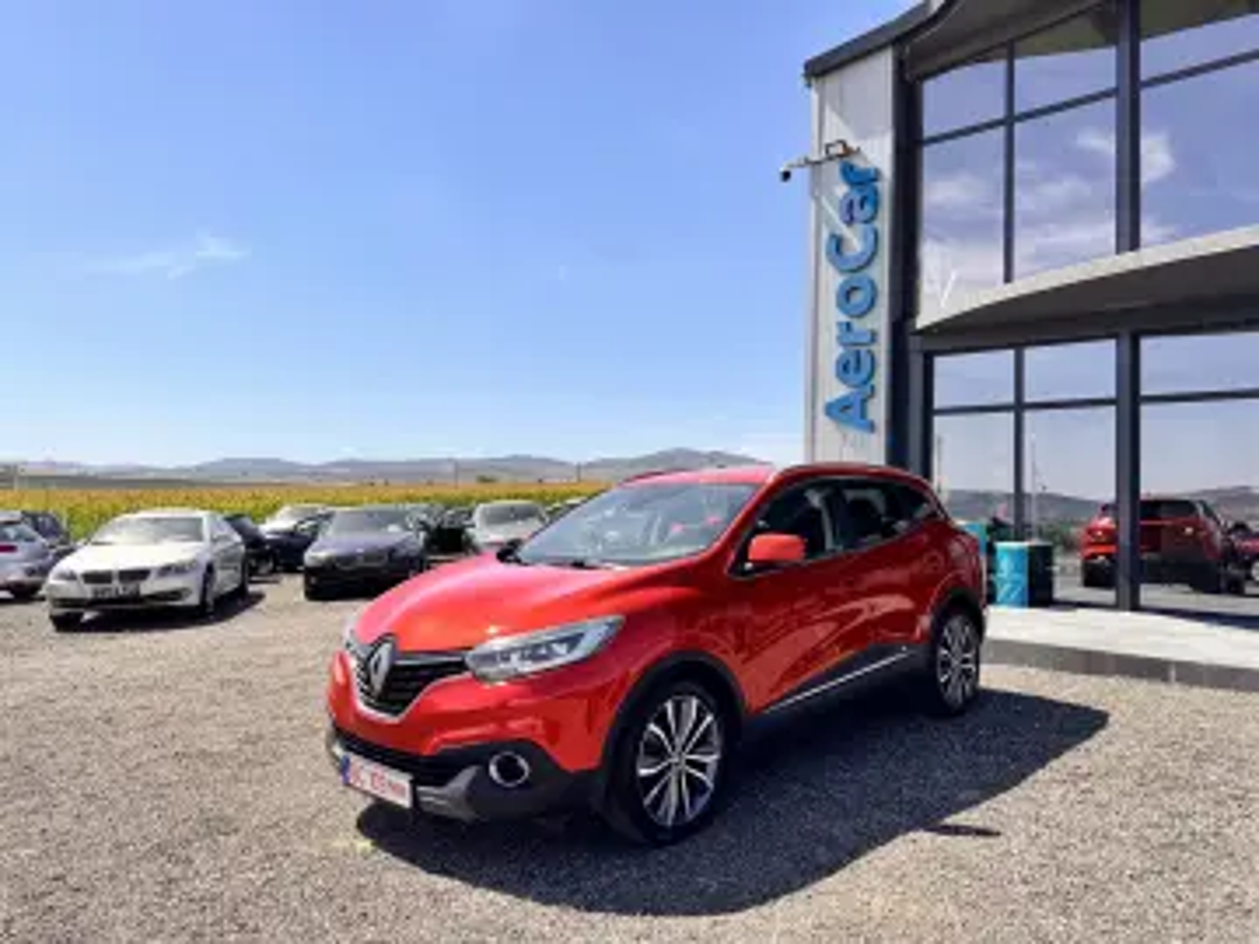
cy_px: 472
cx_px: 630
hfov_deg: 71.6
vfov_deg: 56.8
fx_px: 873
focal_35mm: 24
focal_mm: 6.76
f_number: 1.78
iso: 80
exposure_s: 1/1767
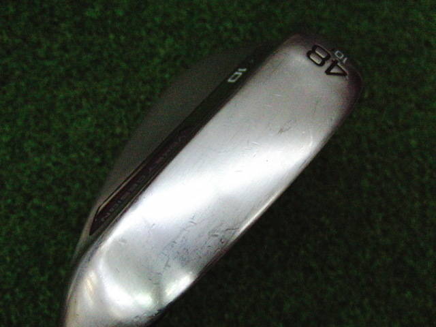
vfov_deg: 38.7
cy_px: 164
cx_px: 218
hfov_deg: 50.1
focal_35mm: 37
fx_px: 466
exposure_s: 1/800
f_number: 3.6
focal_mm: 6.42
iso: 3200
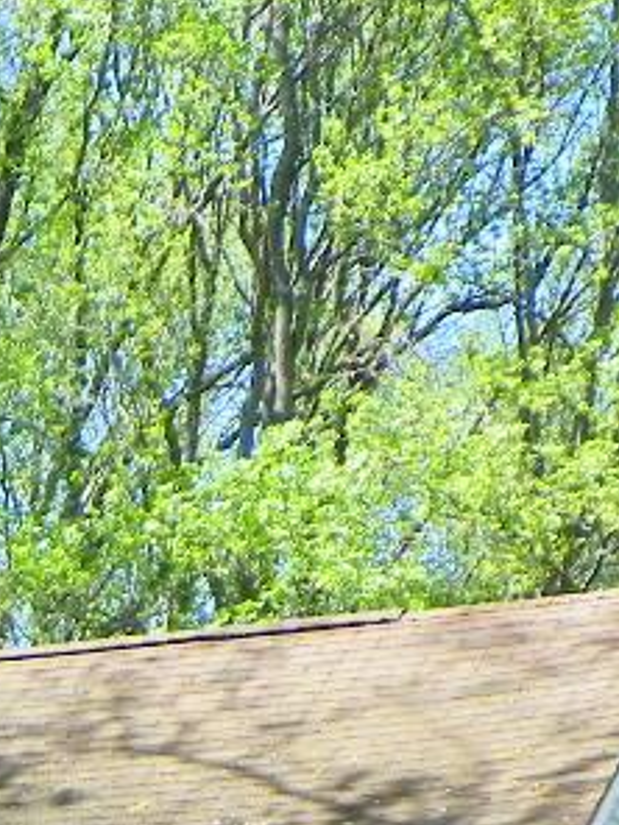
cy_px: 1095
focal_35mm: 186
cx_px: -223
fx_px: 4435
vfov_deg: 10.4
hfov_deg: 7.9
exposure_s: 1/200
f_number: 3.2
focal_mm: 7.6
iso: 64
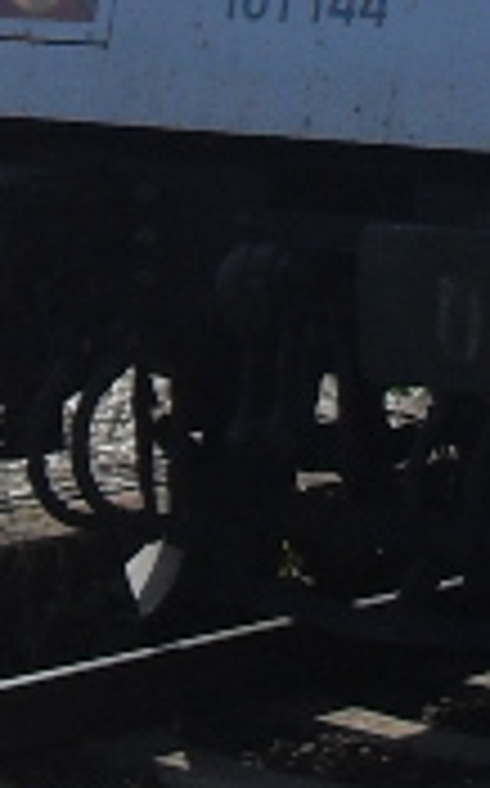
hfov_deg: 6.1
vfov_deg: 9.6
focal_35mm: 211
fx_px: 4519
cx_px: 796
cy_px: -419
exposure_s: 1/250
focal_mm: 6.3
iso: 80
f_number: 7
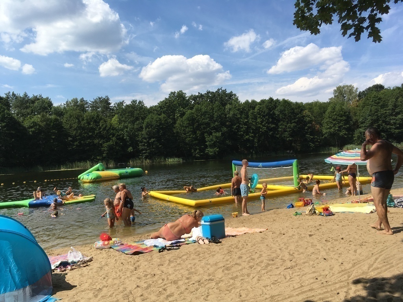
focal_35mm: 29
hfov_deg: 61.7
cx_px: 202
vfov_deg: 48.2
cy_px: 151
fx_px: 338
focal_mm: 4.15
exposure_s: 1/1709
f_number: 2.2
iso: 25
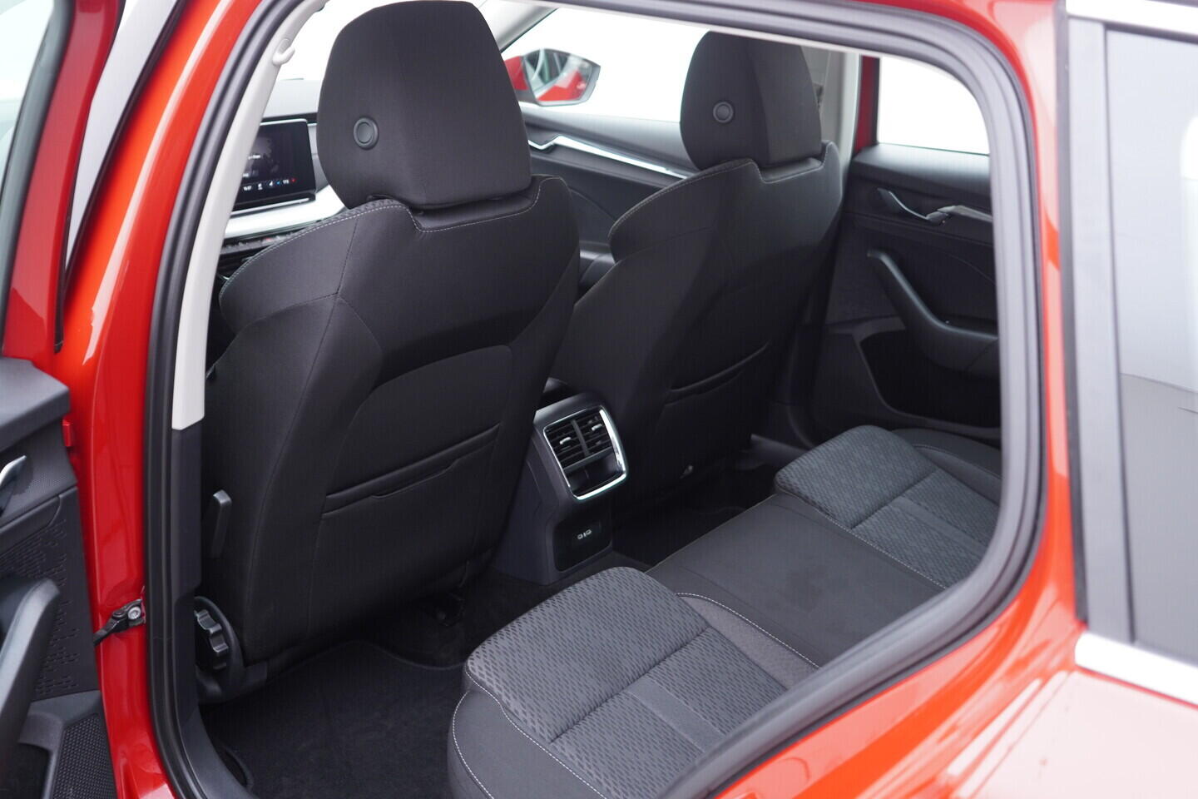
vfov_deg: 36.9
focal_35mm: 36
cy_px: 400
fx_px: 1198
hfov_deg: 53.1
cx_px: 599
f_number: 2.8
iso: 400
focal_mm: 24
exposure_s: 1/40
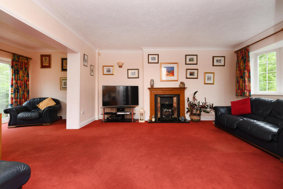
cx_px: 142
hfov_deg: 100.4
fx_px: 118
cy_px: 94
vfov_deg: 77.3
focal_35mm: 15
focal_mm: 15
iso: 640
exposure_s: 1/60
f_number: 10
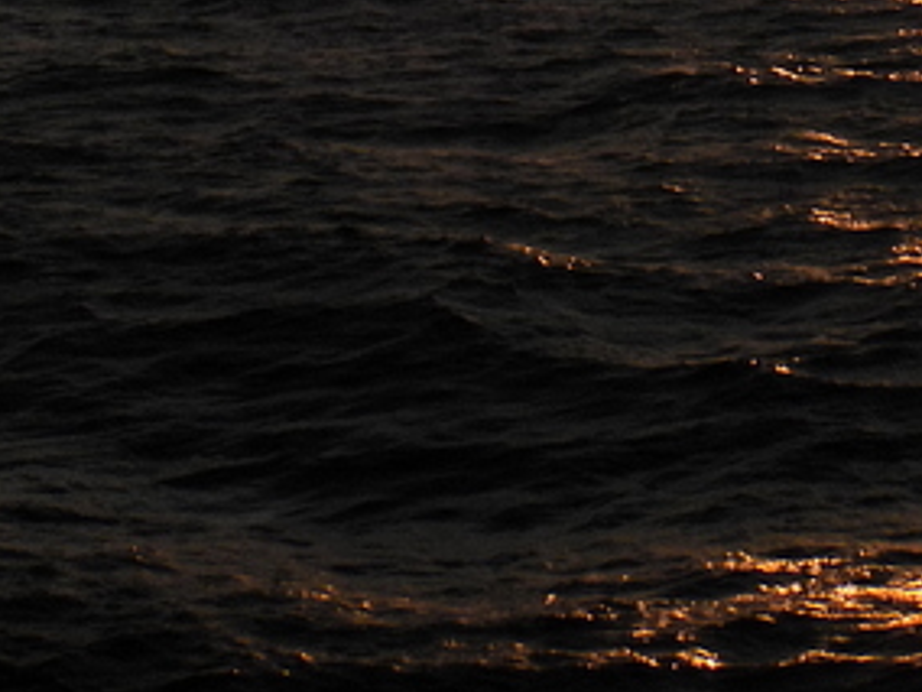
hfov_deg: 10.9
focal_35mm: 180
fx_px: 4794
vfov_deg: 7.9
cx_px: 997
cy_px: -640
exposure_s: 1/2000
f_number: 5
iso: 100
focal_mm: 7.1
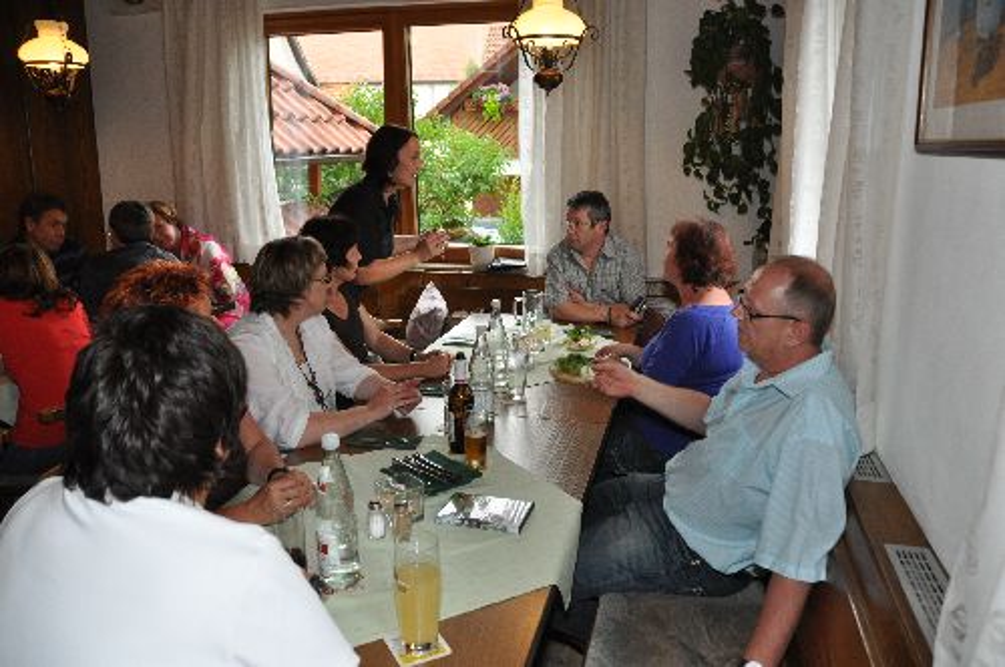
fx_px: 753
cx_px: 502
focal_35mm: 27
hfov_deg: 67.4
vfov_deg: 47.8
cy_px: 334
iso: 800
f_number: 4
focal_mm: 18
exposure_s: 1/60
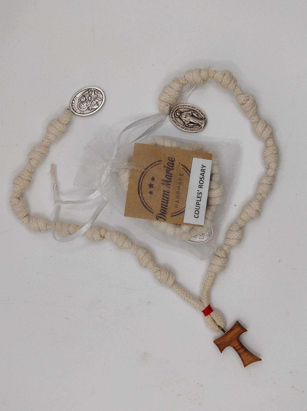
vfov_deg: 56.9
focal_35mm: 32
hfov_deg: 44.1
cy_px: 206
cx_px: 154
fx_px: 379
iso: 160
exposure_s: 1/100
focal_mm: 5.5
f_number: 2.6
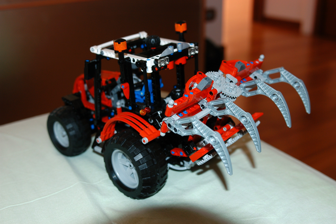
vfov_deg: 31.8
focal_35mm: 42
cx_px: 168
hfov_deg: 46.4
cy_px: 112
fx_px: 392
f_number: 3.5
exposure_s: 1/60
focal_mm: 28
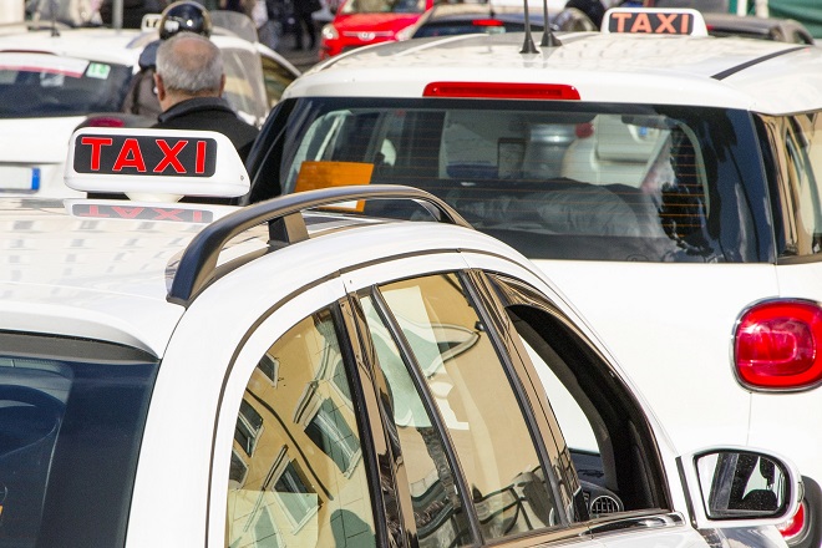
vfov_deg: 8.7
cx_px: 411
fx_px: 3596
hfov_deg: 13.0
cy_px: 274
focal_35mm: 158
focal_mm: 105
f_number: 10
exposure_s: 1/1250
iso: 400
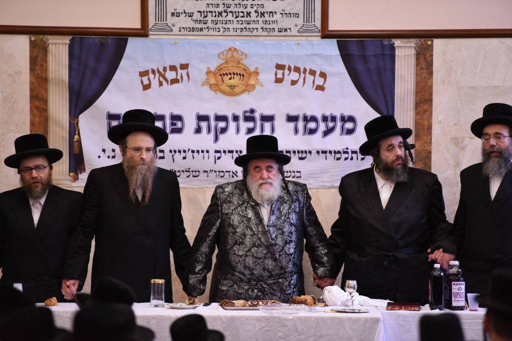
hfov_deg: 10.3
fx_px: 2845
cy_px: 170
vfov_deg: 6.9
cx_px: 256
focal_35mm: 200
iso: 1250
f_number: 3.2
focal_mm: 200
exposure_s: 1/200
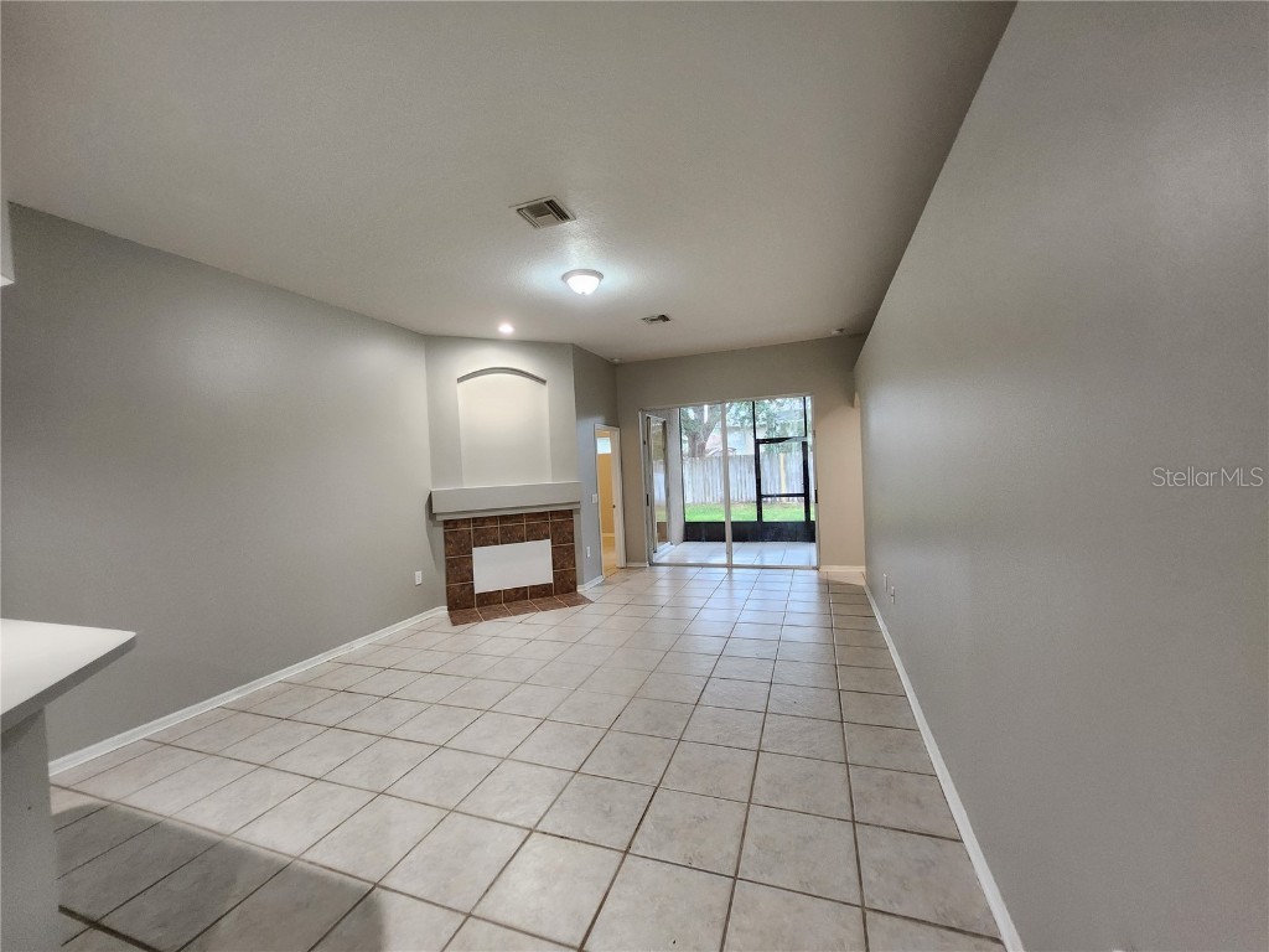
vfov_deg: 89.9
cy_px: 476
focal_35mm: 13
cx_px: 634
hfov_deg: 106.2
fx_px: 477
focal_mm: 1.74
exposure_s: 1/40
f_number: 2.2
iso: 400
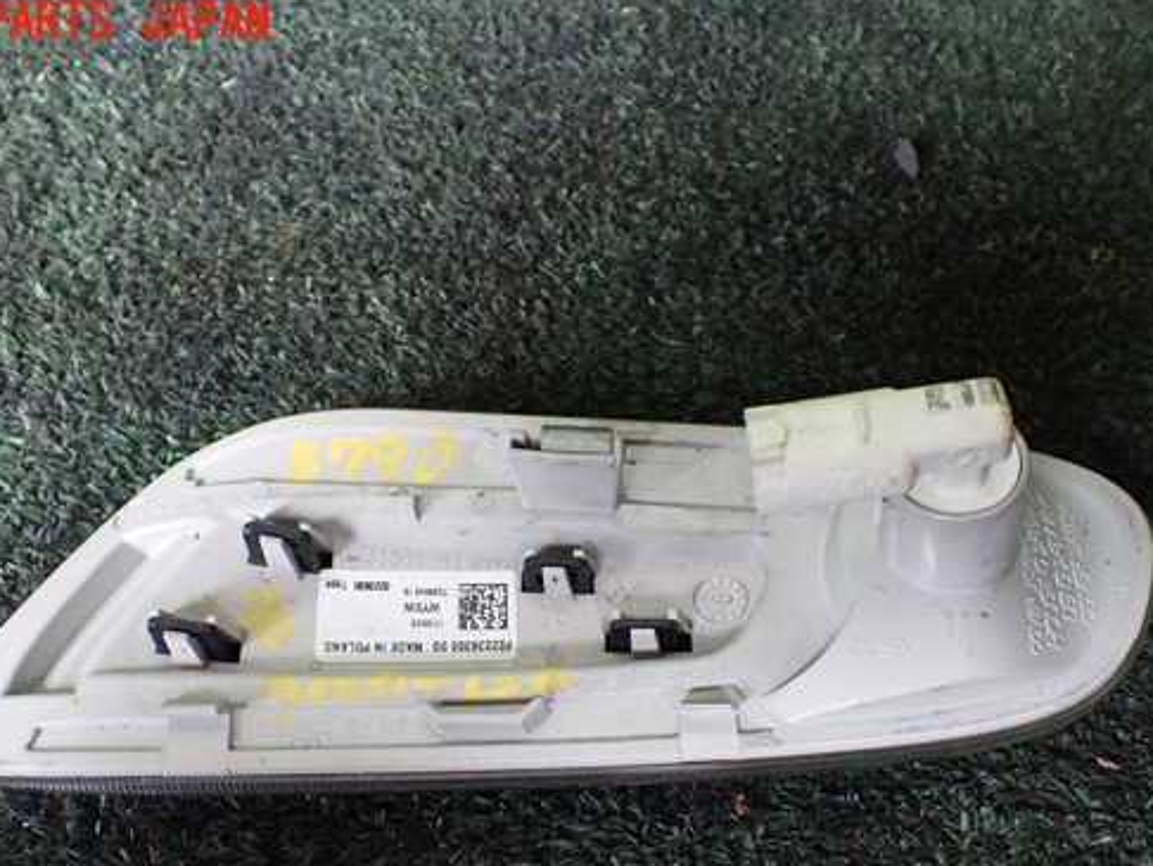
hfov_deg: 50.1
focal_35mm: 37
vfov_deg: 38.5
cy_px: 527
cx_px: 550
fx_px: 1233
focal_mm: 5.4
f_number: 2.3
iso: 800
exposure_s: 1/80
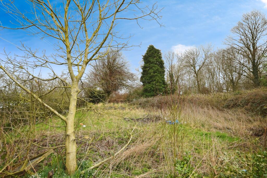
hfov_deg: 77.3
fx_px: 167
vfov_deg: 56.1
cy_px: 89
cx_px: 134
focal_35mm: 22
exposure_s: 1/250
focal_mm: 15
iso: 280
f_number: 8
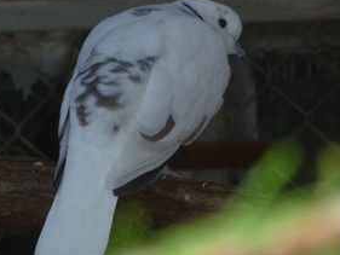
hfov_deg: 3.7
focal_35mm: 529
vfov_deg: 2.8
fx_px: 5198
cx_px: 79
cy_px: 83
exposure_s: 1/80
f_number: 5.6
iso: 250
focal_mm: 41.5
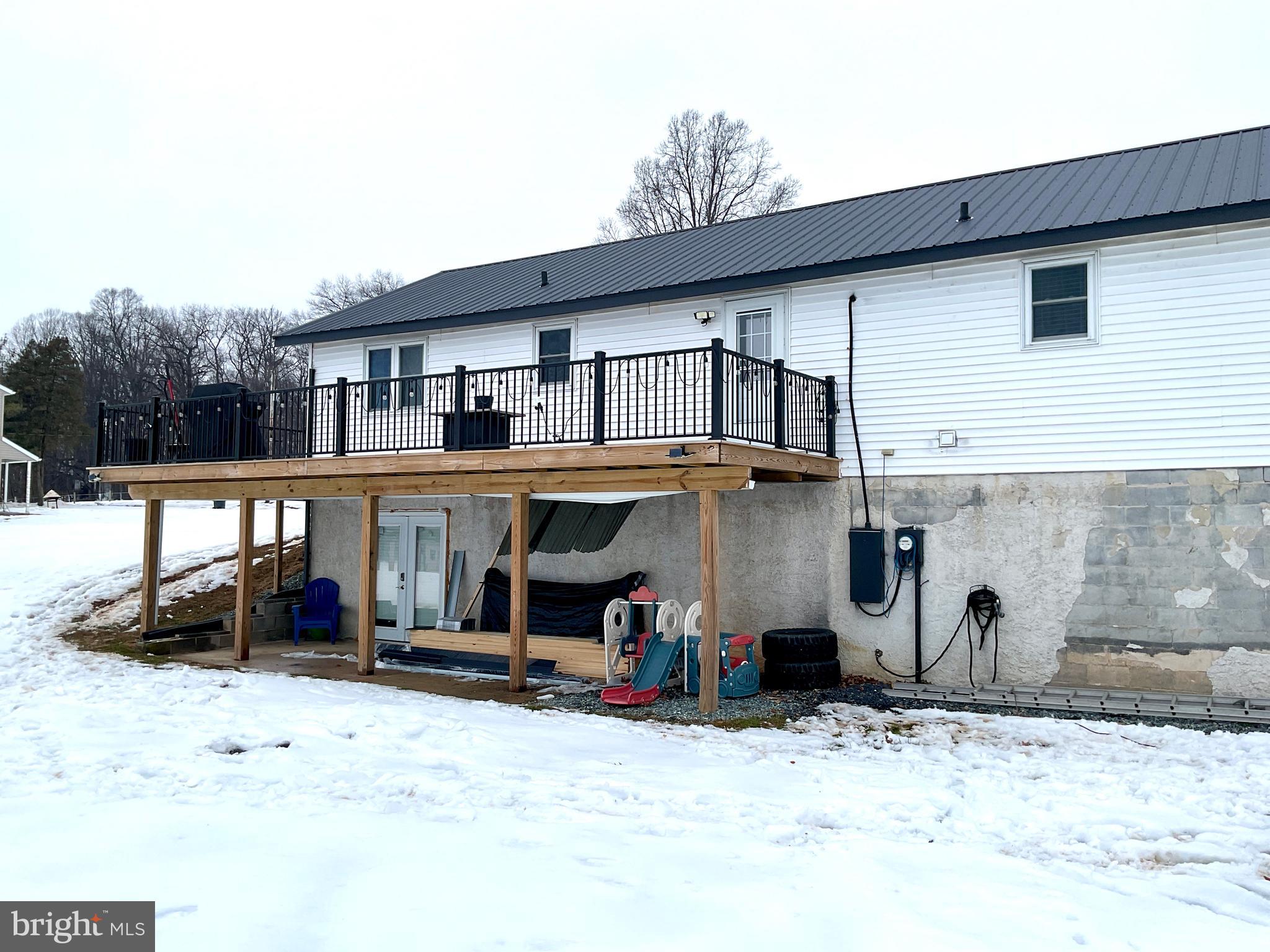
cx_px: 635
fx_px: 1064
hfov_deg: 61.7
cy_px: 476
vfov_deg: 48.2
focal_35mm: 29
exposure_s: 1/120
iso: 16
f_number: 1.8
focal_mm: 3
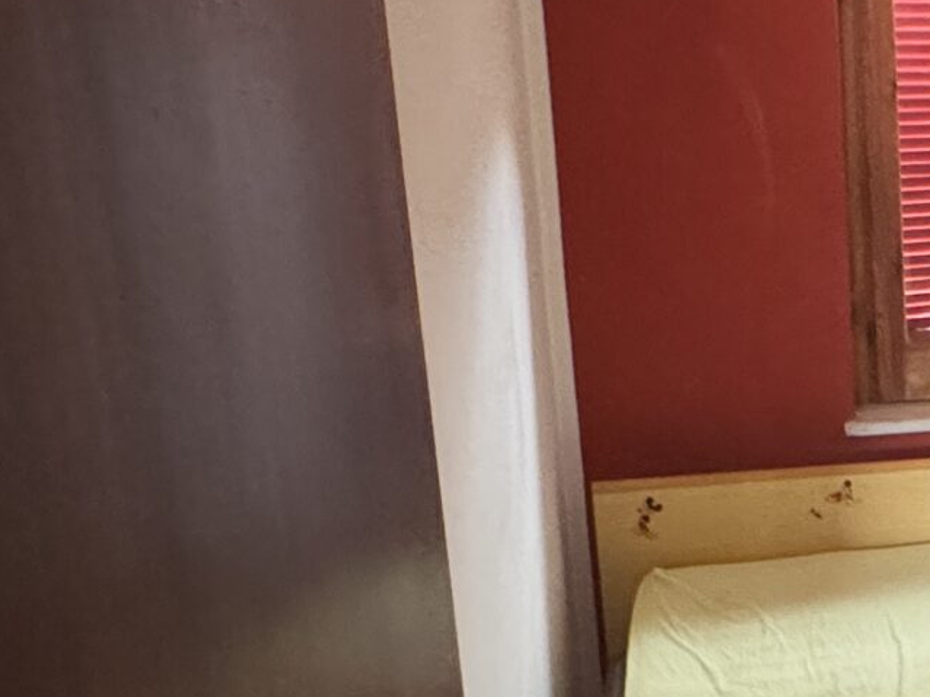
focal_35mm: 56
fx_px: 1505
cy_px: 423
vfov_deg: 26.0
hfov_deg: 29.6
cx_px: 1110
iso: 800
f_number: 2.2
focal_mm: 2.22
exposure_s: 1/60
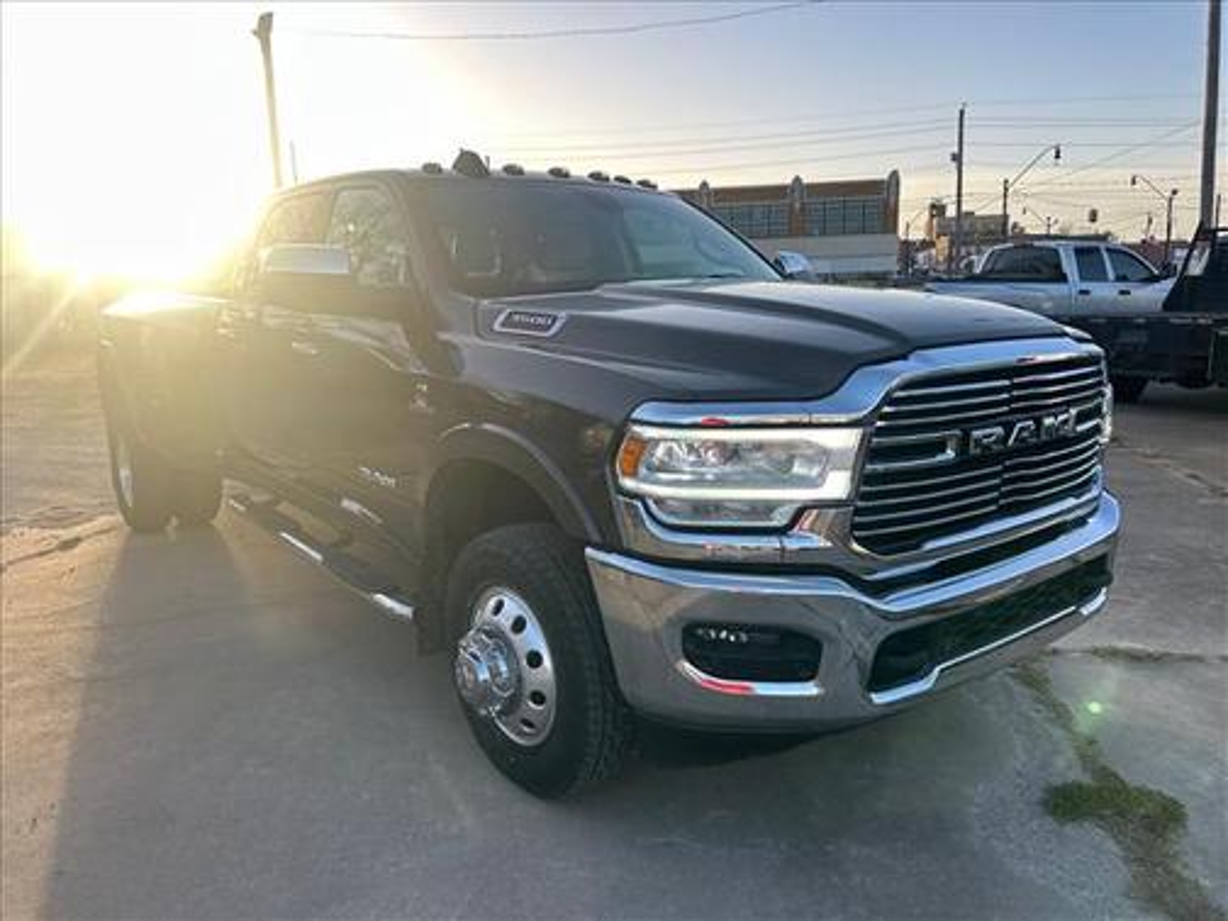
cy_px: 460
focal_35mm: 26
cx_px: 614
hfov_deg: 67.3
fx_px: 922
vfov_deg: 53.1
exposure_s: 1/558
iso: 50
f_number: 1.5
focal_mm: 5.7
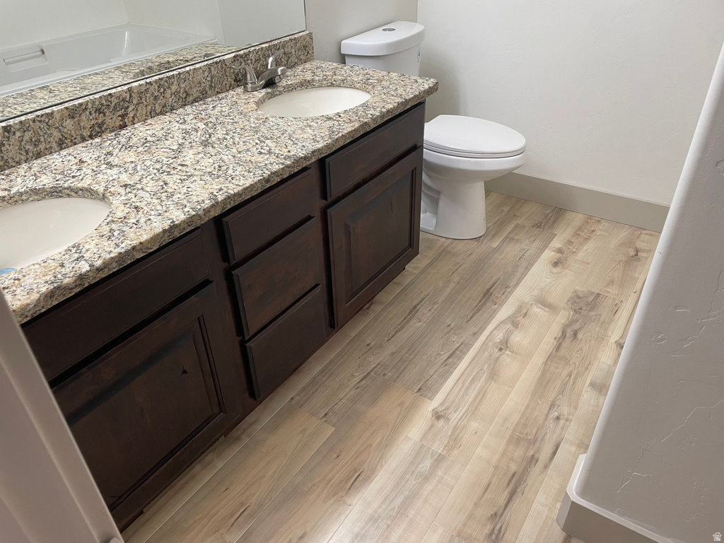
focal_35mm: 26
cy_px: 272
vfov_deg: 53.1
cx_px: 362
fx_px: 544
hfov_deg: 67.3
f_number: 1.6
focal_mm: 4.2
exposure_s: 1/60
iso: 80
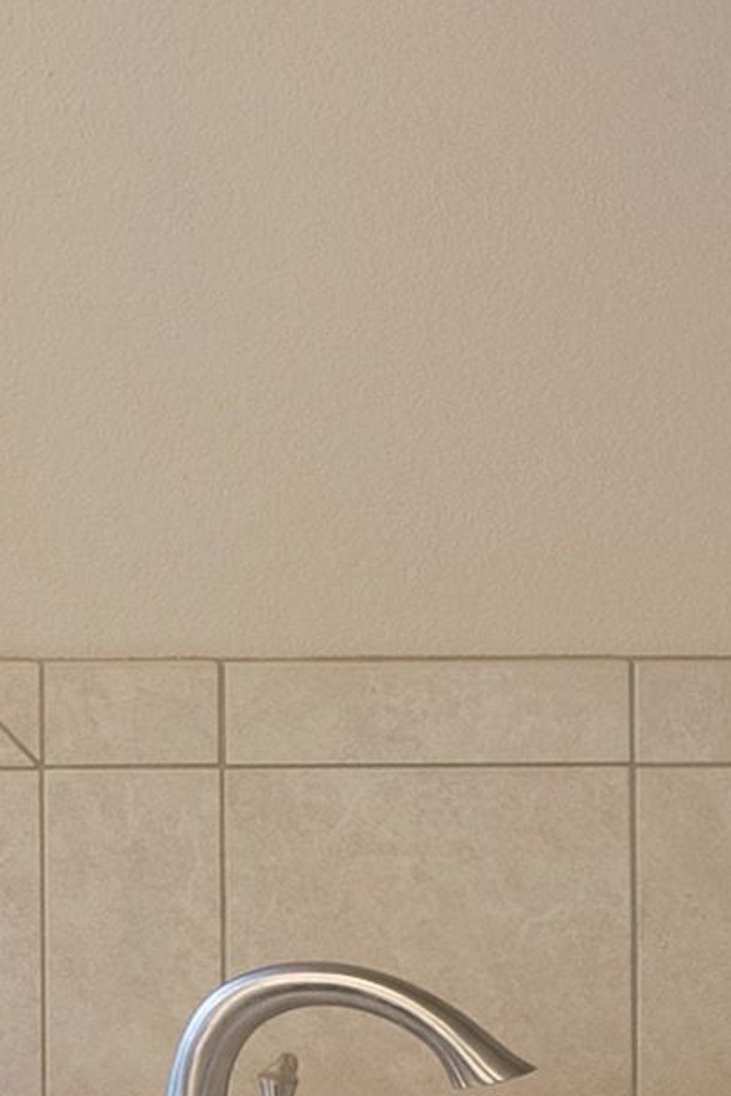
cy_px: 306
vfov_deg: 19.5
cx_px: -1695
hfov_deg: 9.3
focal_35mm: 104
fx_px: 3167
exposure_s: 1/2.5
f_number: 9
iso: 500
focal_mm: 15
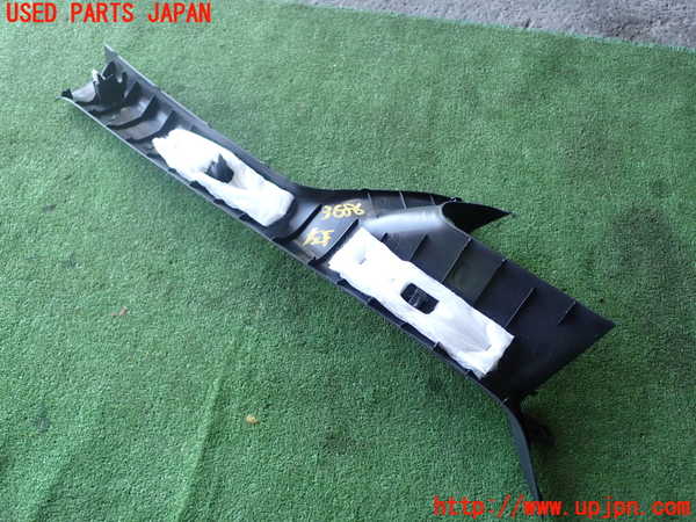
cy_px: 261
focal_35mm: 32
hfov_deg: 56.8
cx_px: 348
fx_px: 643
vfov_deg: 44.2
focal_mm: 5.79
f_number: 2.4
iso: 125
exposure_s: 1/60
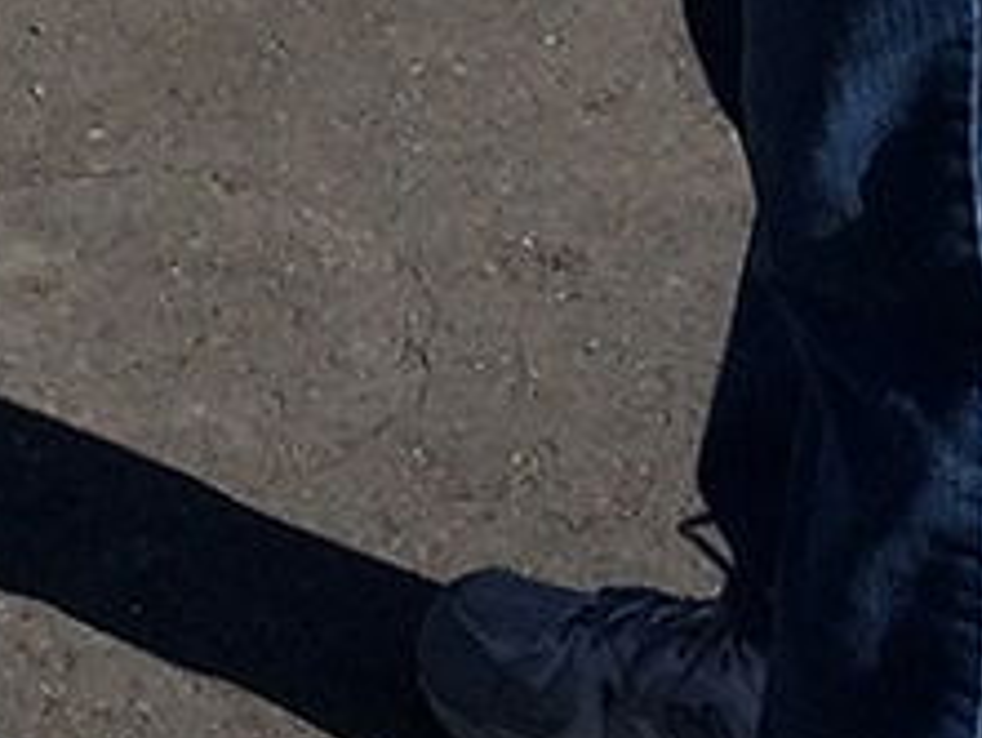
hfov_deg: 8.8
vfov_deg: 6.2
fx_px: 6159
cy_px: -1583
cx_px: -742
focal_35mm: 217
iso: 32
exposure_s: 1/2564
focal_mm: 4.12
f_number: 2.2
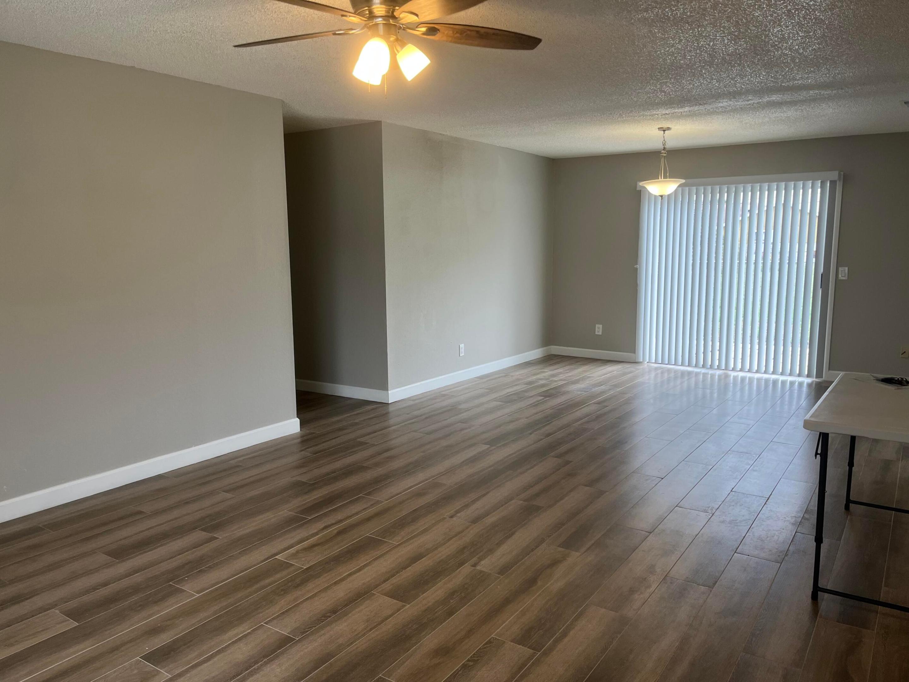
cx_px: 454
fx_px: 683
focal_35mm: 26
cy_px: 341
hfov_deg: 67.3
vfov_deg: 53.1
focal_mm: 5.1
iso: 80
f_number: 1.6
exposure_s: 1/120
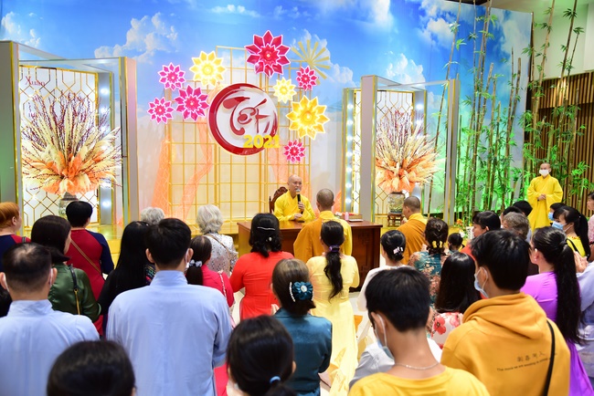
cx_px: 297
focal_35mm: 30
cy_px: 198
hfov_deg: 61.9
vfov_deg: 43.6
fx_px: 495
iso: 1000
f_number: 4
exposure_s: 1/50
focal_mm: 30
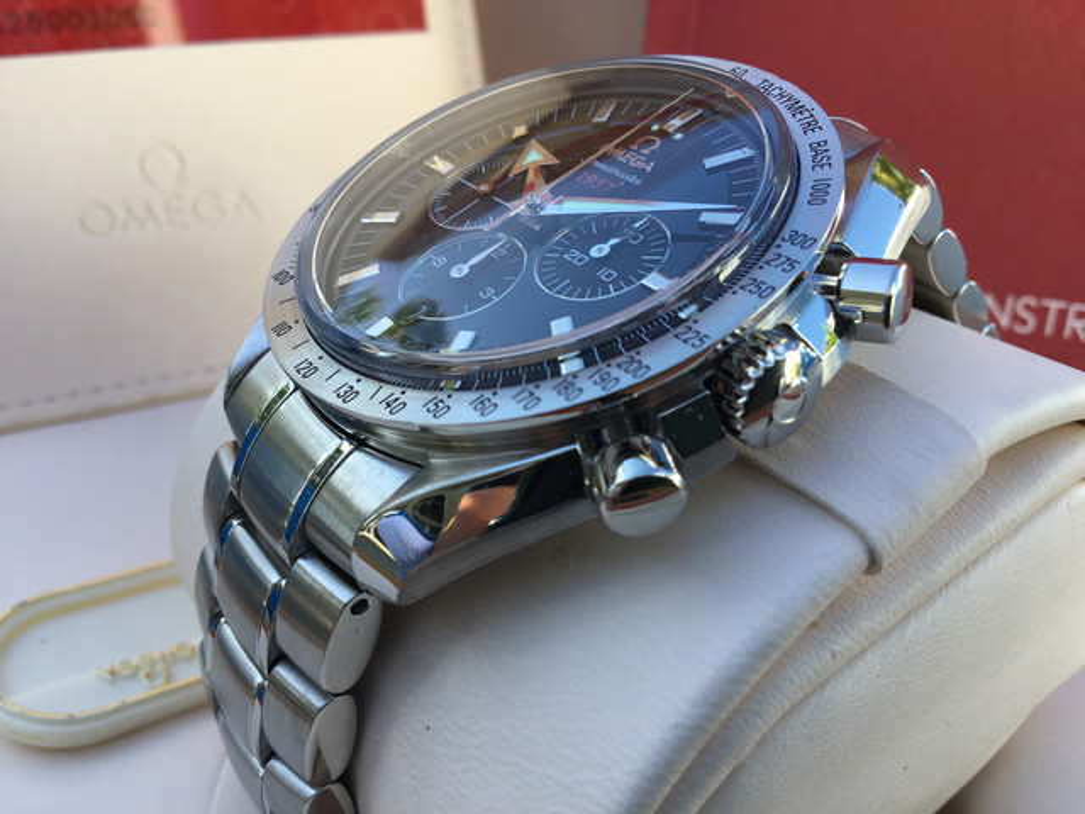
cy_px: 407
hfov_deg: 58.4
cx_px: 542
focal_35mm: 31
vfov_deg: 45.4
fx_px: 972
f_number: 2.4
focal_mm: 3.3
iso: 25
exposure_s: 1/275
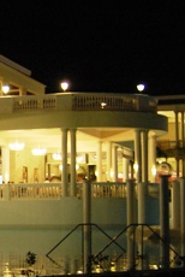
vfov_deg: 20.5
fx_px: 761
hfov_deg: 13.4
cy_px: 194
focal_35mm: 99
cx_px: -50
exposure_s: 1/8
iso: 800
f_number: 3.8
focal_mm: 22
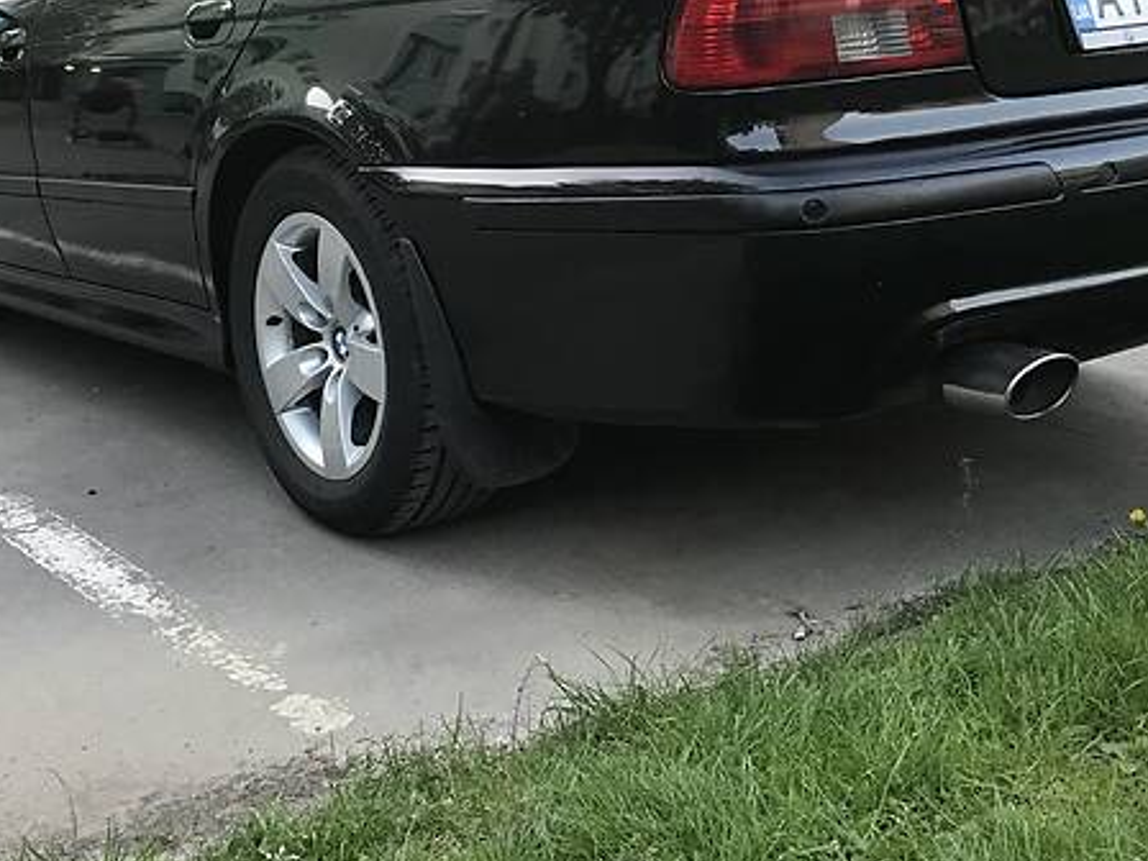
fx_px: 1658
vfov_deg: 29.0
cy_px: 333
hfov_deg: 38.1
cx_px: 472
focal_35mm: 50
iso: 40
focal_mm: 4
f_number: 1.8
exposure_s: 1/25
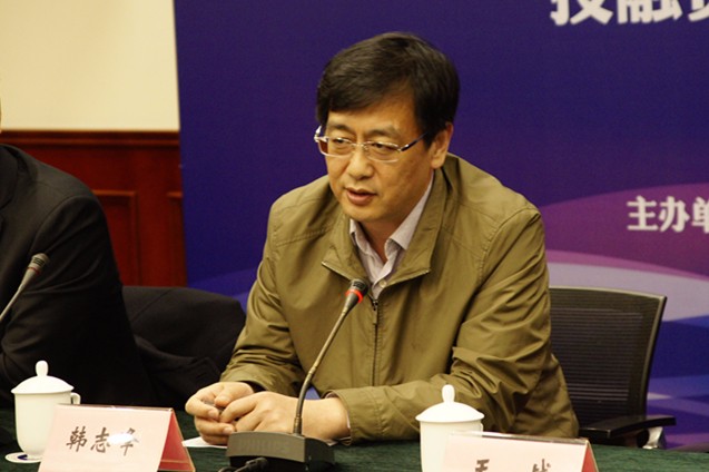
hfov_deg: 17.1
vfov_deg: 11.4
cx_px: 354
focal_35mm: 120
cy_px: 236
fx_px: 2362
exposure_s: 1/13
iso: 1600
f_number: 4.5
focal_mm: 80
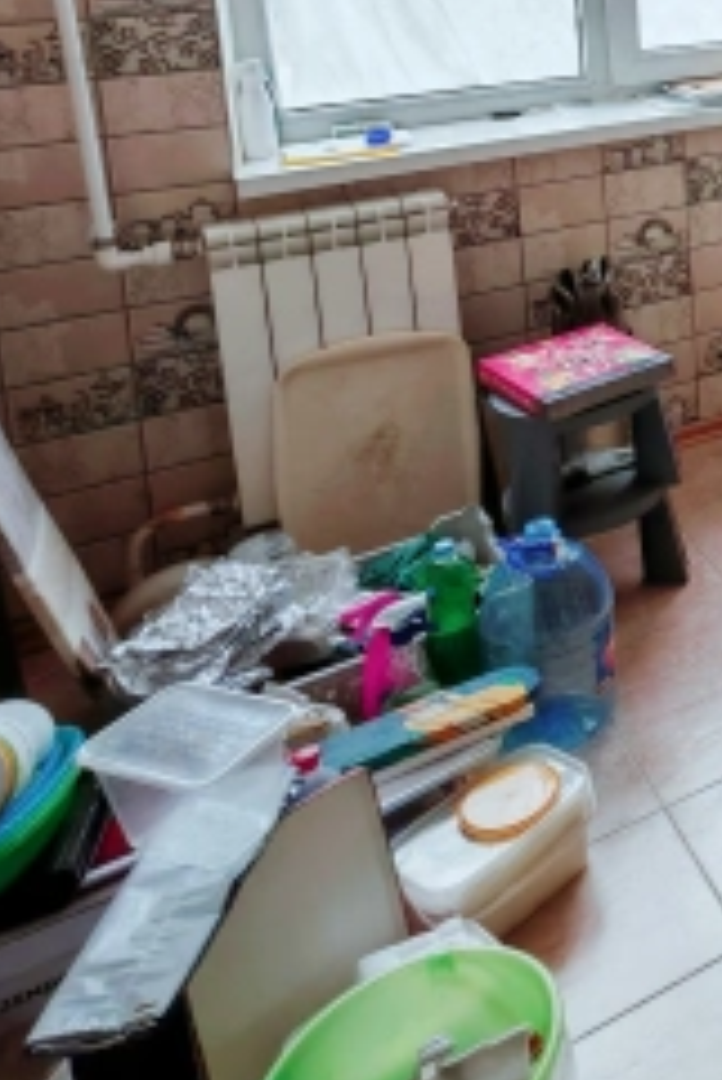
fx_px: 1292
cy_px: 40
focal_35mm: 43
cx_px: 1108
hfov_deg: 24.0
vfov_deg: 40.6
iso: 160
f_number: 2.2
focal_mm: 1.96
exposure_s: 1/50
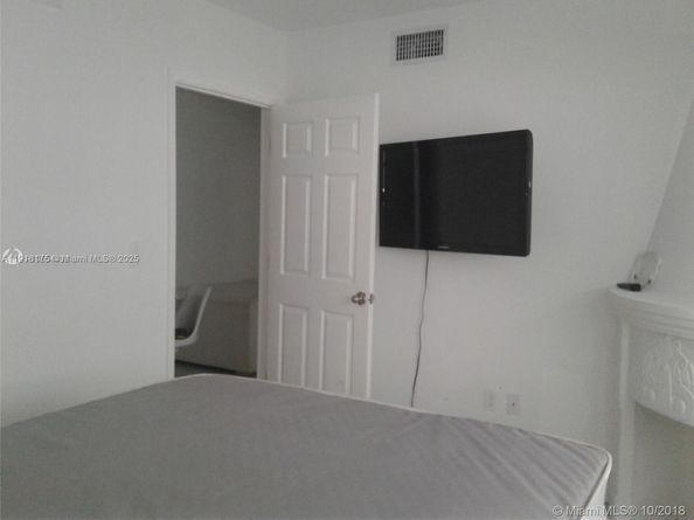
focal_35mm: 33
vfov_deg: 42.9
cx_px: 347
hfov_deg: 55.4
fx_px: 661
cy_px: 260
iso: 100
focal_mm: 3.3
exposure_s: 1/33
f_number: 2.2
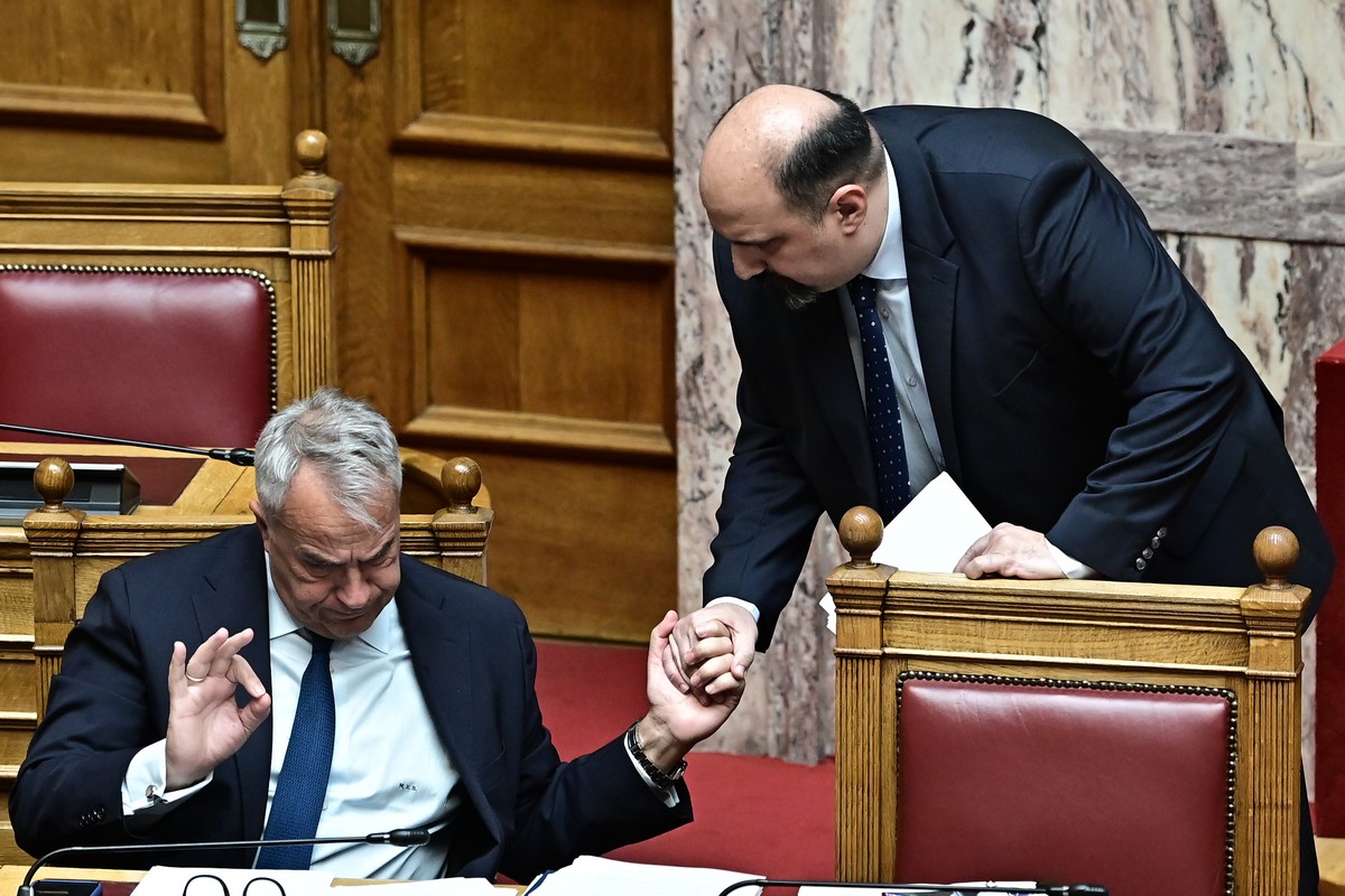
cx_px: 672
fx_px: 9788
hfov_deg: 7.9
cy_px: 448
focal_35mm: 262
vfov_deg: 5.2
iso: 1600
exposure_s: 1/400
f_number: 4
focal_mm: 175
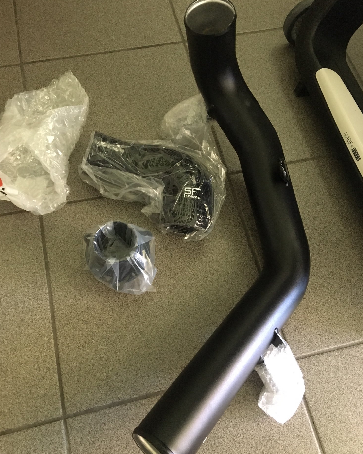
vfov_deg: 57.2
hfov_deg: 47.1
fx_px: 416
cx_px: 179
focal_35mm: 31
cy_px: 236
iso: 250
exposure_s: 1/17
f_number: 2.2
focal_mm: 4.15
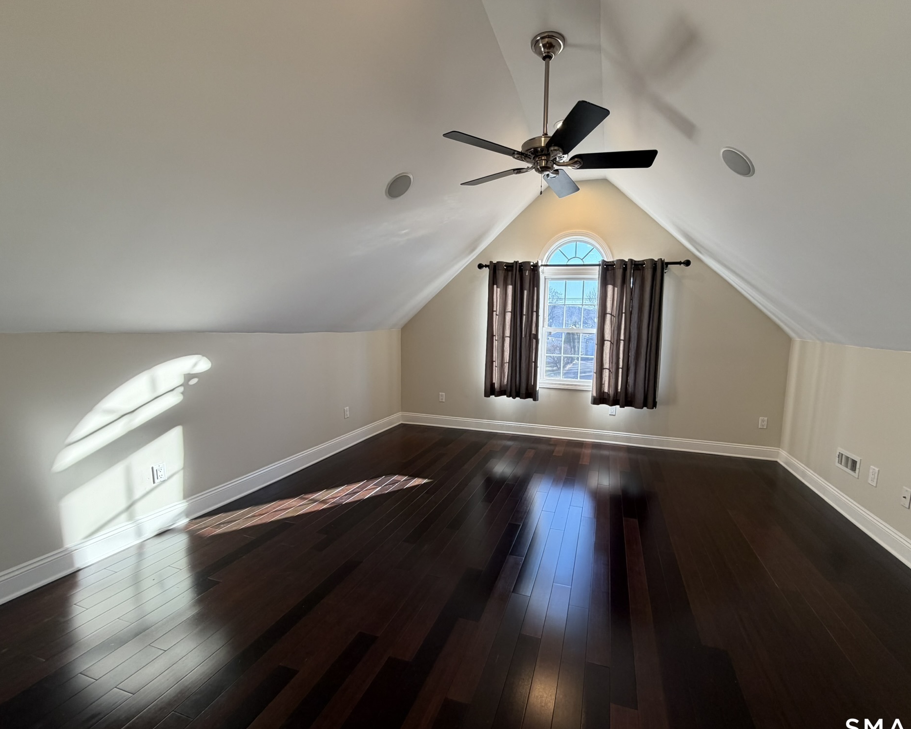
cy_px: 373
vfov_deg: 84.0
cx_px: 497
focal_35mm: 15
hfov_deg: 96.5
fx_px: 404
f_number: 2.2
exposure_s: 1/120
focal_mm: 2.22
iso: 100
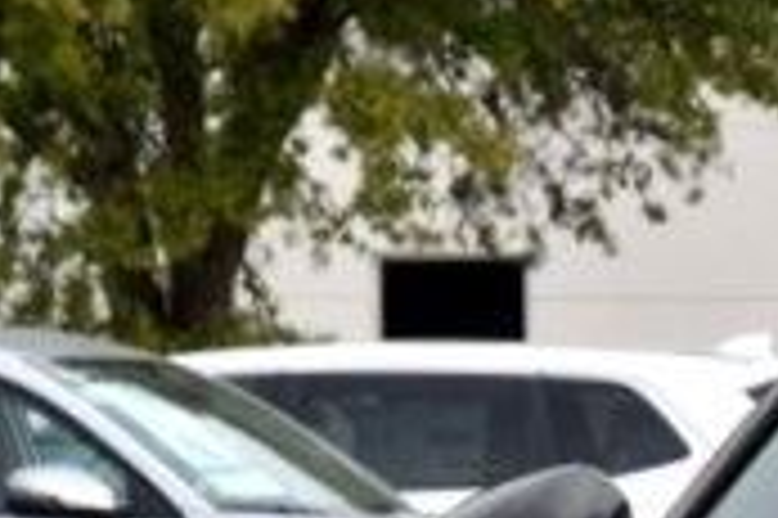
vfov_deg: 4.4
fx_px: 6603
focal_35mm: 306
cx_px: 1358
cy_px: 912
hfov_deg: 6.6
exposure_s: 1/250
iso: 220
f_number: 8
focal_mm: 55
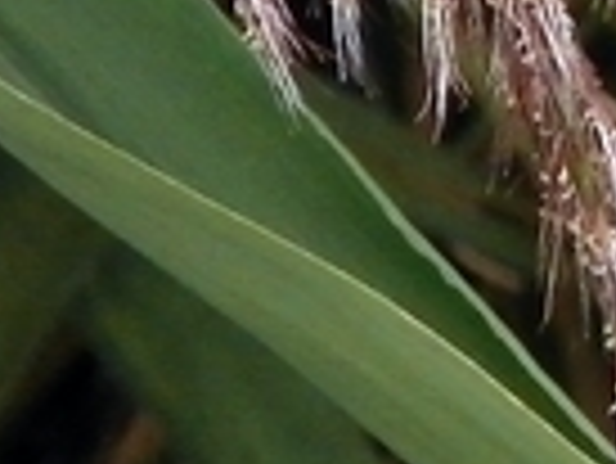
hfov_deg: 5.0
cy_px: -1149
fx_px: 6911
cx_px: 1138
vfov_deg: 3.7
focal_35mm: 388
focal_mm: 9.2
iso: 200
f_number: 4.5
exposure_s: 1/320
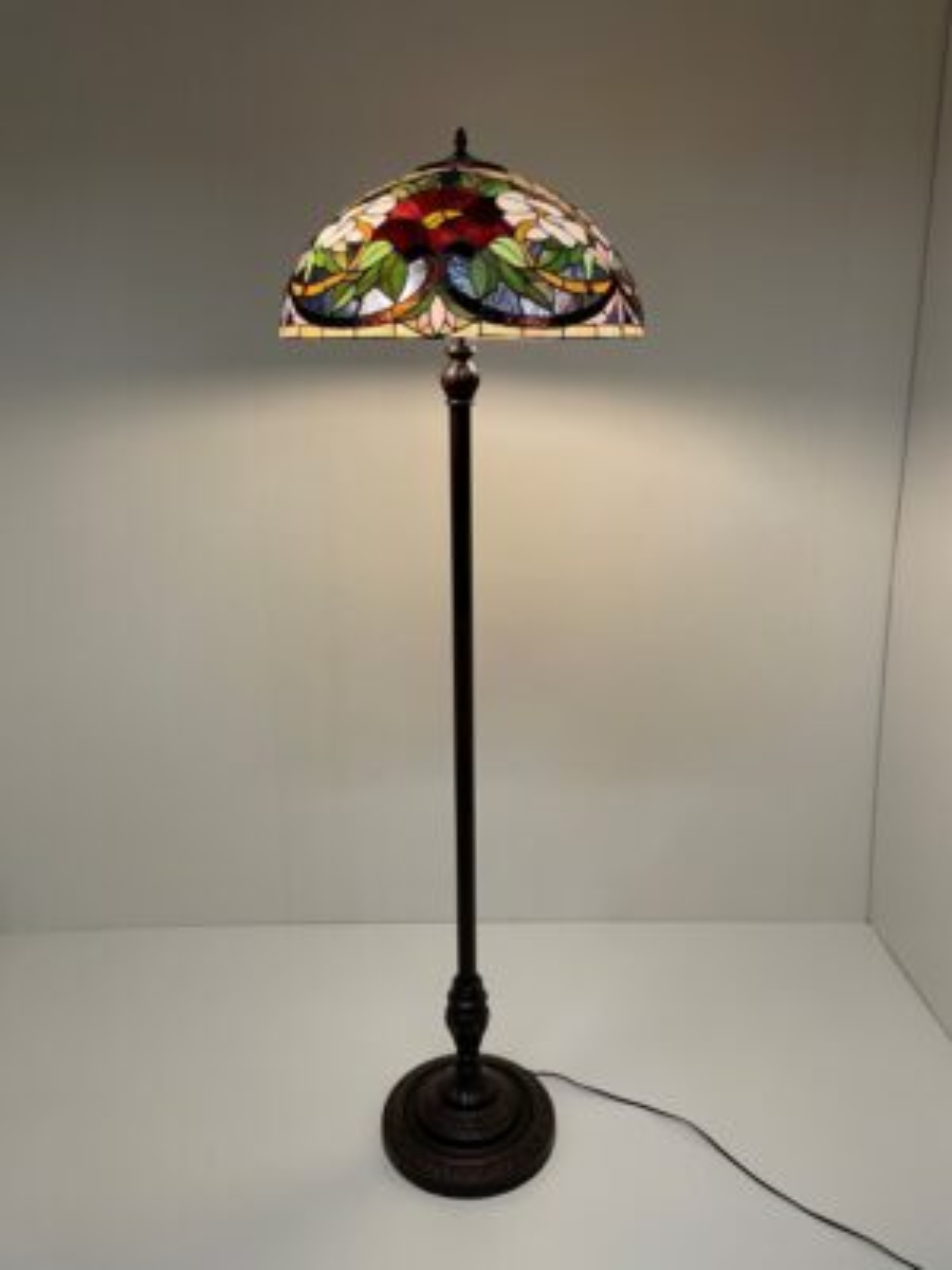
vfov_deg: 67.3
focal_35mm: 26
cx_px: 476
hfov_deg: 53.1
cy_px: 635
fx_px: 953
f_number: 1.6
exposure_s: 1/50
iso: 80
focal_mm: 4.2
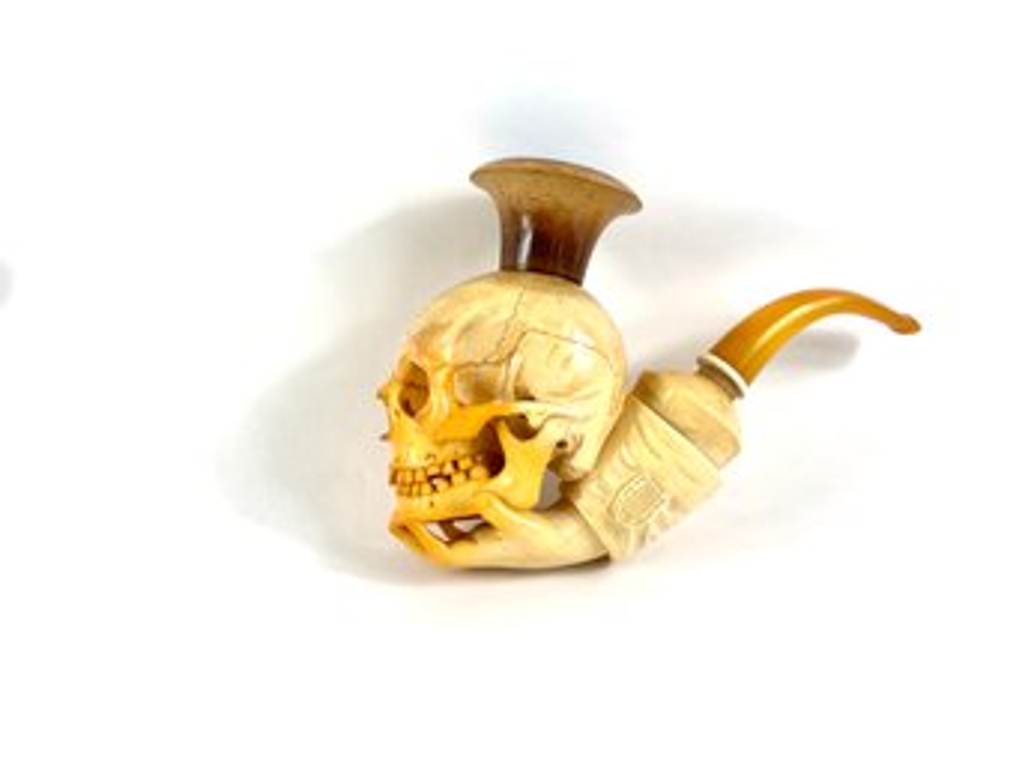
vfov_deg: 28.0
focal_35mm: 52
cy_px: 384
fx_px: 1539
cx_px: 512
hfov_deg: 36.8
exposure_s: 1/144
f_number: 2
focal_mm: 6
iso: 20
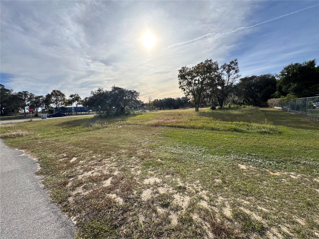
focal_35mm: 14
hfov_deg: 102.1
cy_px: 120
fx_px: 129
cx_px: 160
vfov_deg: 85.7
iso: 50
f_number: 2.2
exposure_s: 1/2770
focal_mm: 2.22
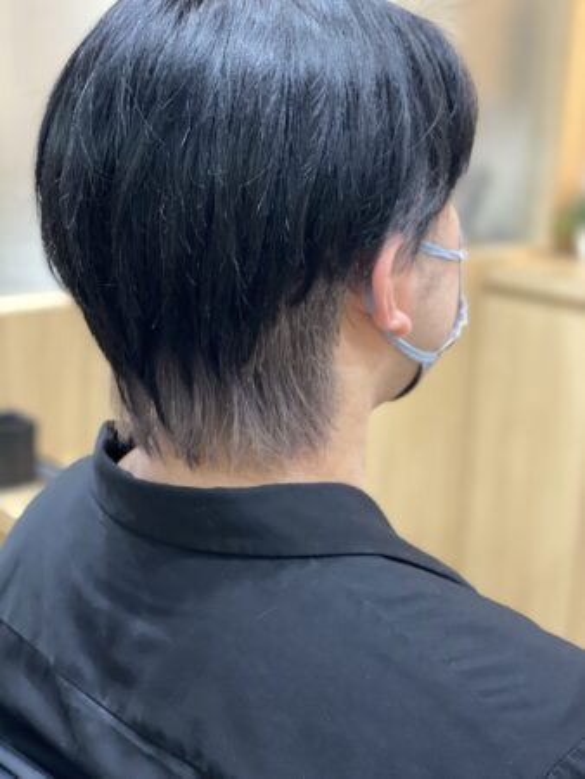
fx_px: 1171
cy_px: 390
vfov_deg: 36.8
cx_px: 292
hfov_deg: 28.1
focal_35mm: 52
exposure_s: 1/33
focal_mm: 6
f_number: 2
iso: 200
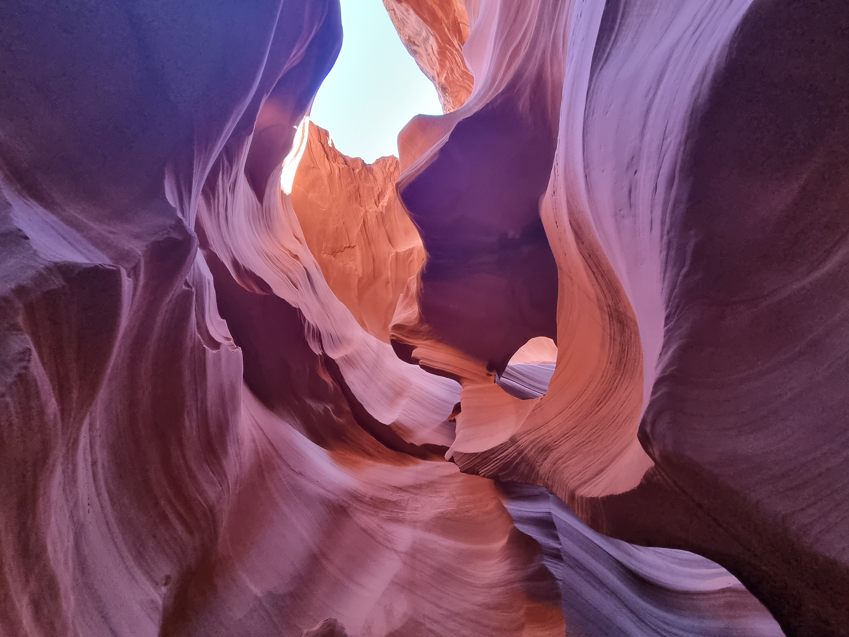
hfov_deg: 106.2
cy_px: 318
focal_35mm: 13
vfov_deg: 89.9
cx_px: 424
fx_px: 319
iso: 400
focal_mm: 2.2
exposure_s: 1/60
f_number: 2.2
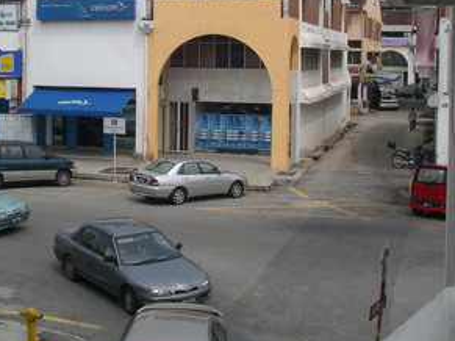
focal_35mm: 57
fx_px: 749
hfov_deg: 33.8
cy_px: 95
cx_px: 208
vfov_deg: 25.4
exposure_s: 1/250
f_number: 6.9
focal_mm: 5.7
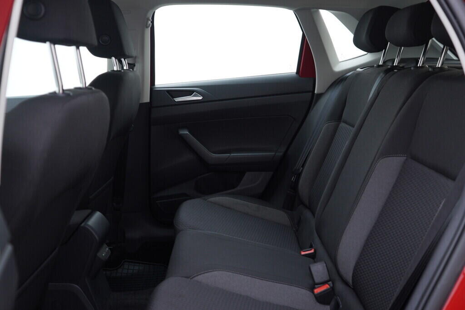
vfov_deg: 36.9
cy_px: 155
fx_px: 465
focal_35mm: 36
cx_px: 232
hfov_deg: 53.1
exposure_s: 1/40
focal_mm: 24
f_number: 2.8
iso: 160
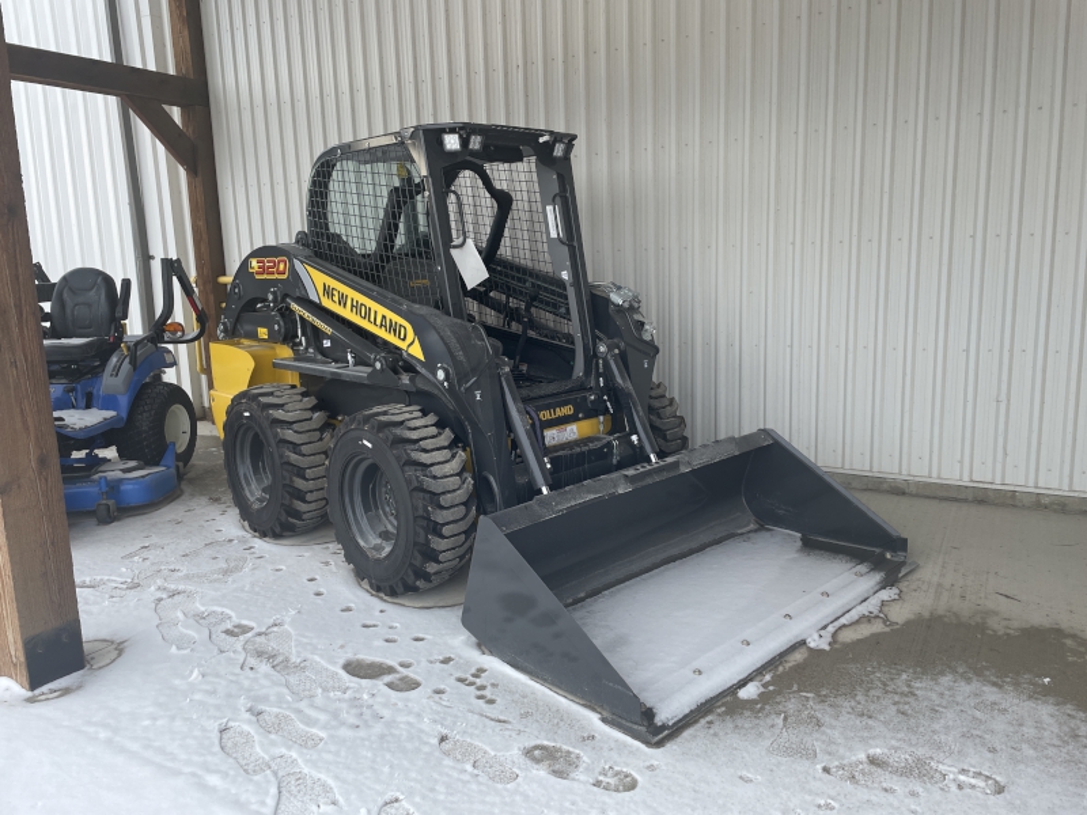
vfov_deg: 53.1
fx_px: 816
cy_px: 408
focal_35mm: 26
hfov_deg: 67.3
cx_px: 544
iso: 32
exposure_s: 1/749
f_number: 1.6
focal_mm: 4.2
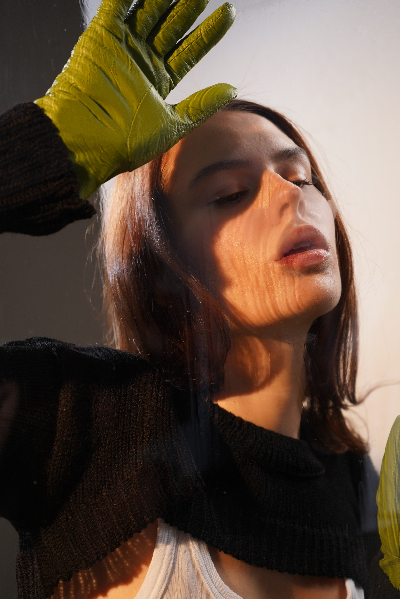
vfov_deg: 41.1
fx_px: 800
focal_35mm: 48
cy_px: 300
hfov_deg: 28.1
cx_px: 200
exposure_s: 1/160
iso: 400
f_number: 4.5
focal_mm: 48
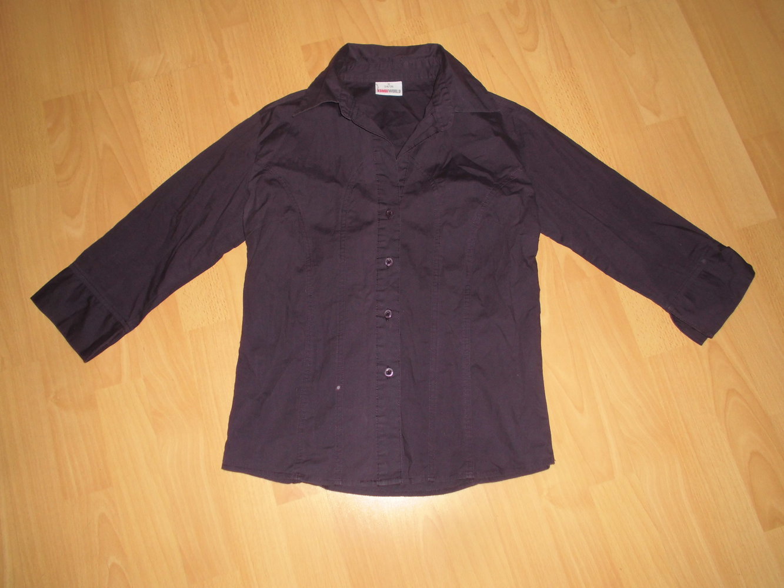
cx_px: 392
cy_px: 294
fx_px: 657
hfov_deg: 61.7
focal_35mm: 29
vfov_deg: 48.2
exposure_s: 1/60
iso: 100
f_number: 3.4
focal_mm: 5.3
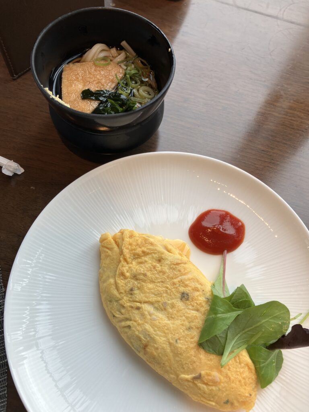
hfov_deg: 49.7
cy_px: 206
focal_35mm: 28
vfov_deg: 63.4
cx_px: 154
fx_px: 333
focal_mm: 3.99
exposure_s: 1/193
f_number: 1.8
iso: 25
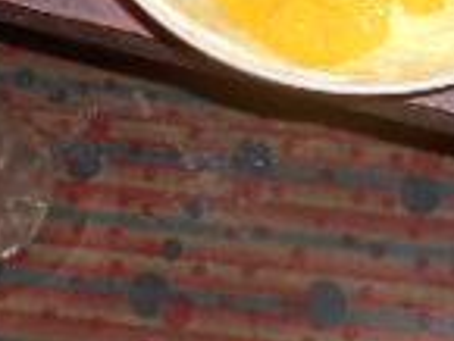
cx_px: 379
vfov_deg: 12.2
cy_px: -206
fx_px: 1510
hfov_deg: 16.9
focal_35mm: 115
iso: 80
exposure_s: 1/25
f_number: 3.2
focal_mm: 4.6
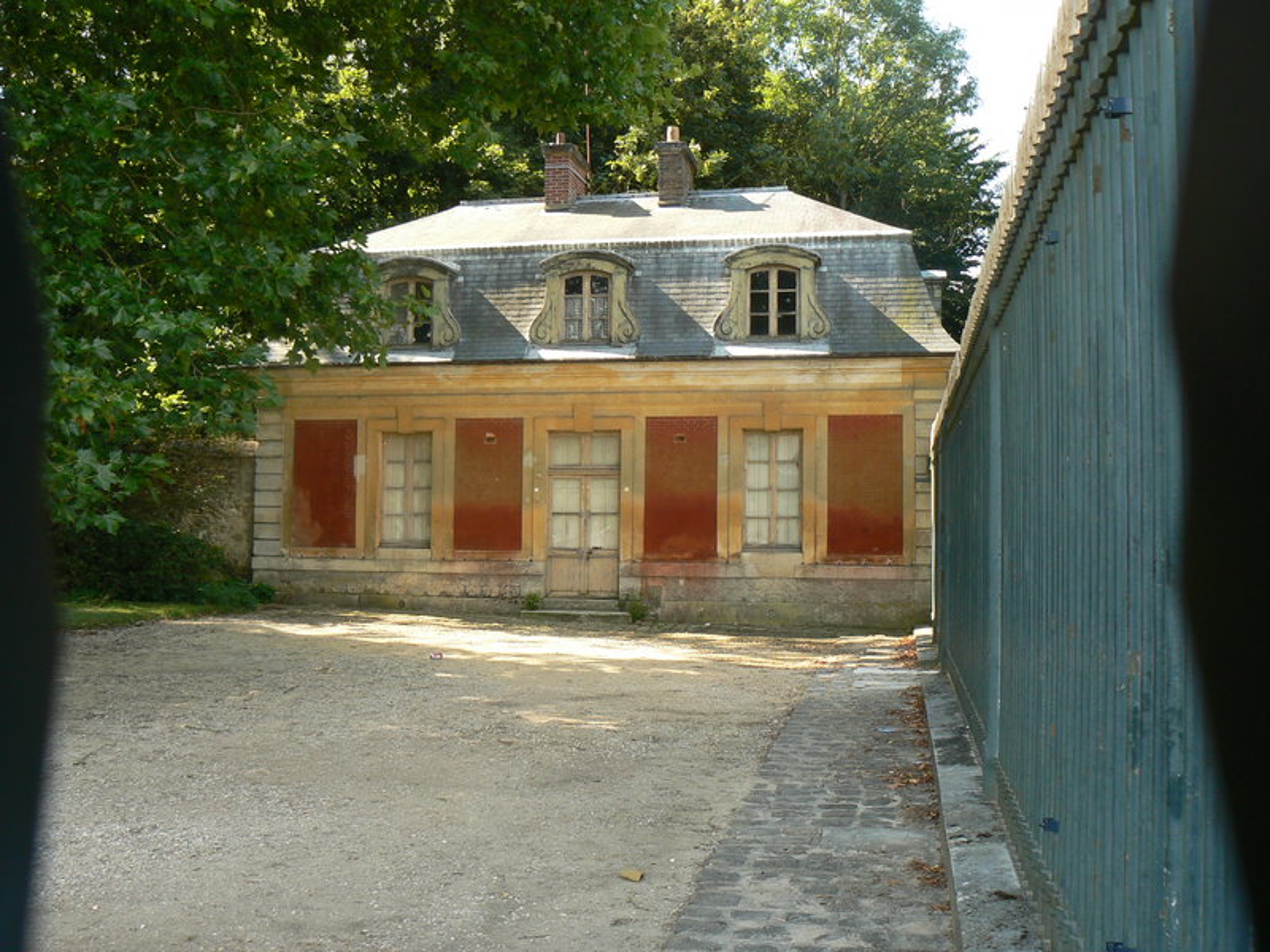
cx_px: 635
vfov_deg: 39.7
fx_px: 1321
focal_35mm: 36
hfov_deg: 51.4
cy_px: 476
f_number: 4
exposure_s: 1/100
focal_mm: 6
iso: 80
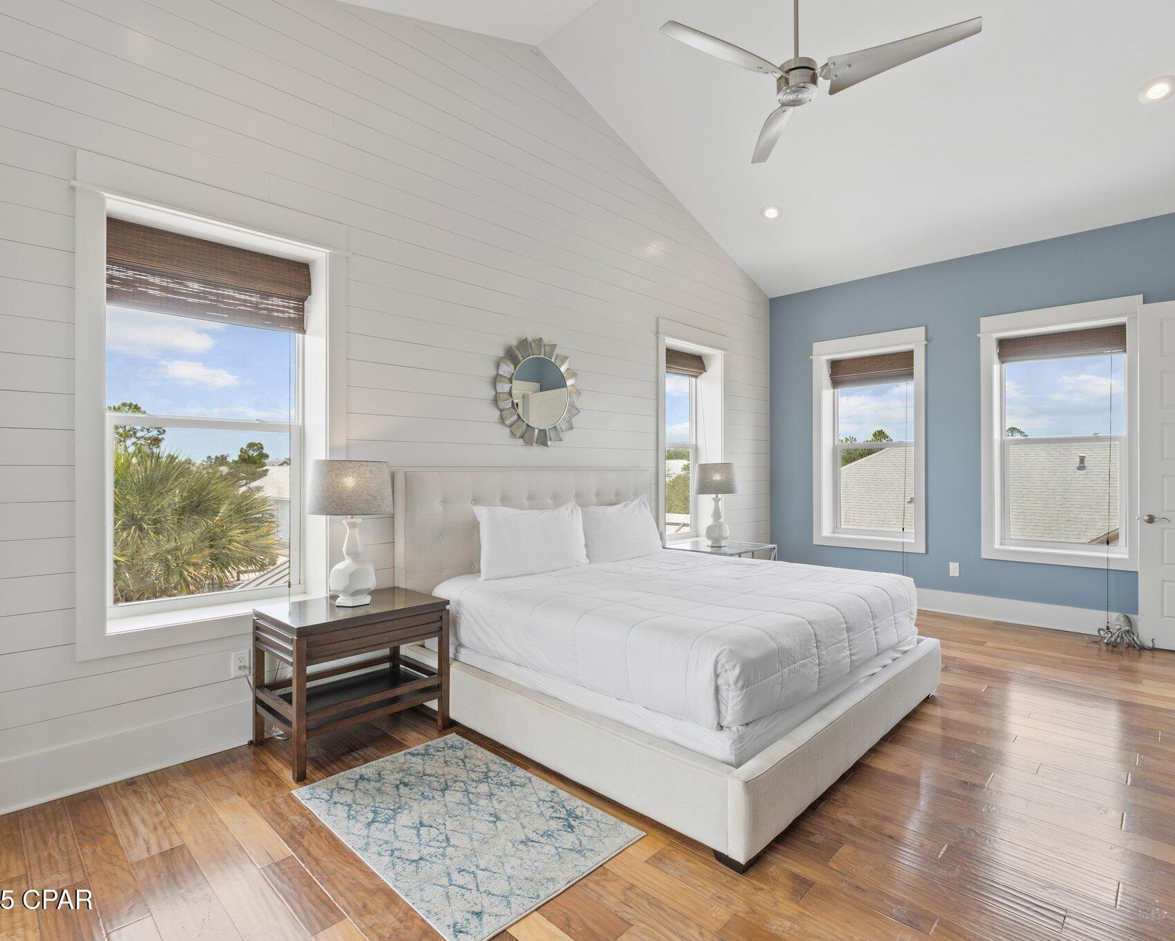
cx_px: 642
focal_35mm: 17
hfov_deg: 89.4
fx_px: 591
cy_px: 470
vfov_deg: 77.0
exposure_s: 1/1.67
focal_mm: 10
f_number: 8
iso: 100
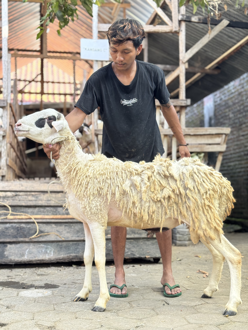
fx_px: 459
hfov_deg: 30.3
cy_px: 165
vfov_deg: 39.7
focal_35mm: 48
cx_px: 124
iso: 100
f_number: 1.78
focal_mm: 6.76
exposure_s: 1/69
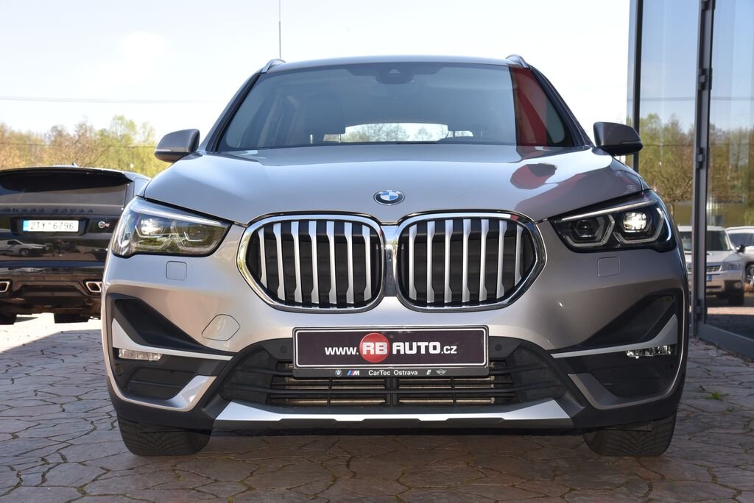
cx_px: 377
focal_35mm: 50
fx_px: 1048
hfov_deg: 39.6
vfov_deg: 27.0
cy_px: 252
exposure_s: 1/200
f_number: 9
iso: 500
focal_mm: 50
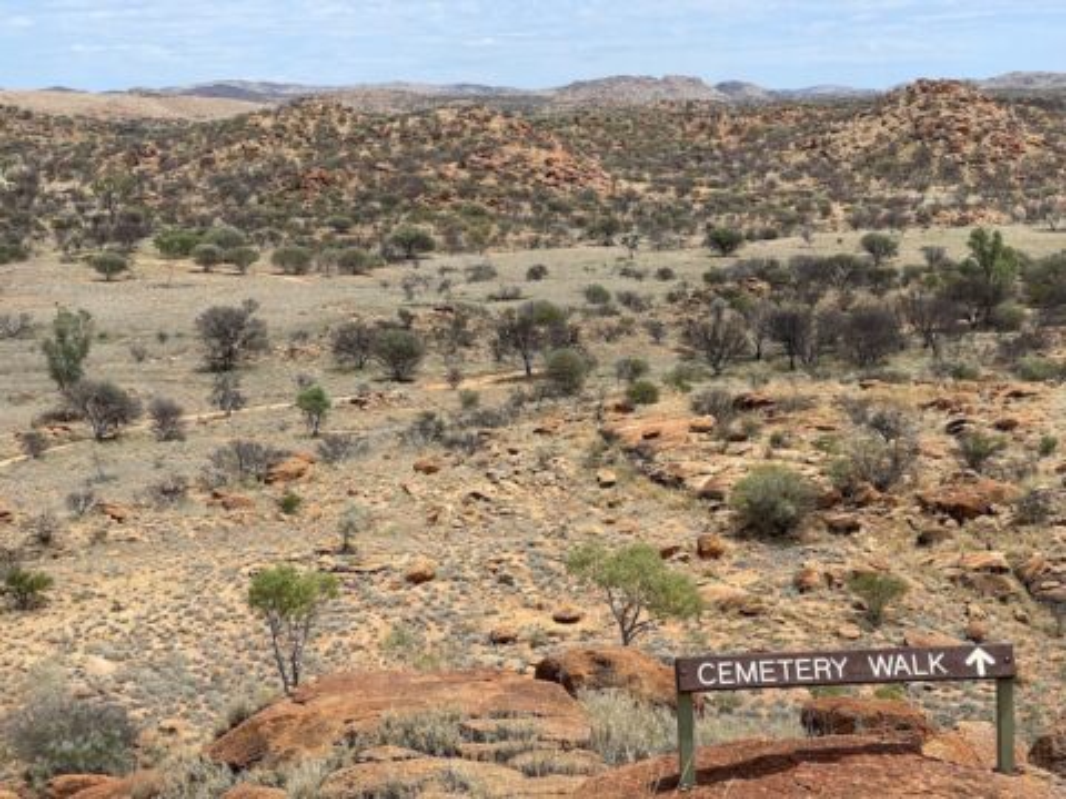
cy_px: 400
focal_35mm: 64
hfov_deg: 30.3
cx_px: 533
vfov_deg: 22.9
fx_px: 1971
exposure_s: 1/1449
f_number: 2.2
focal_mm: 7.5
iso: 20
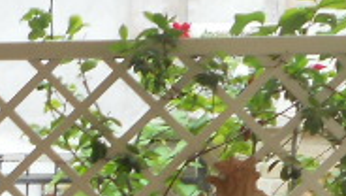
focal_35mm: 230
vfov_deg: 5.1
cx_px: -320
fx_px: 2113
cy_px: 503
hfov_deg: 8.9
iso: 80
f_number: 3.9
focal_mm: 6.9
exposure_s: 1/50
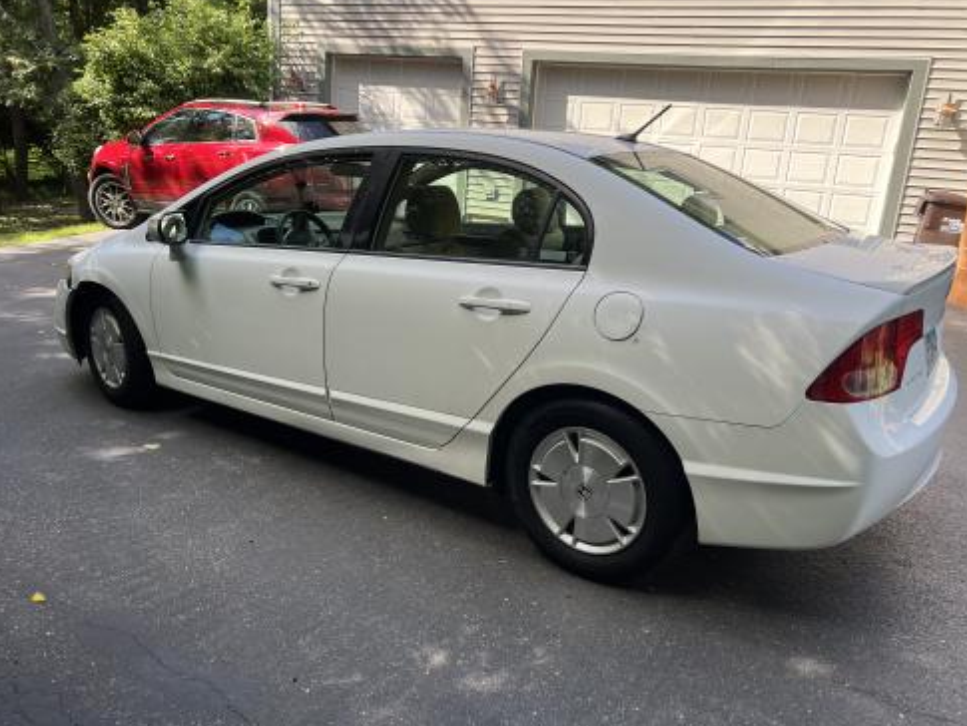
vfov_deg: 51.4
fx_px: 754
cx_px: 490
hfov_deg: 65.3
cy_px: 353
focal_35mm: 27
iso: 50
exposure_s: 1/611
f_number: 1.5
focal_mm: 5.7
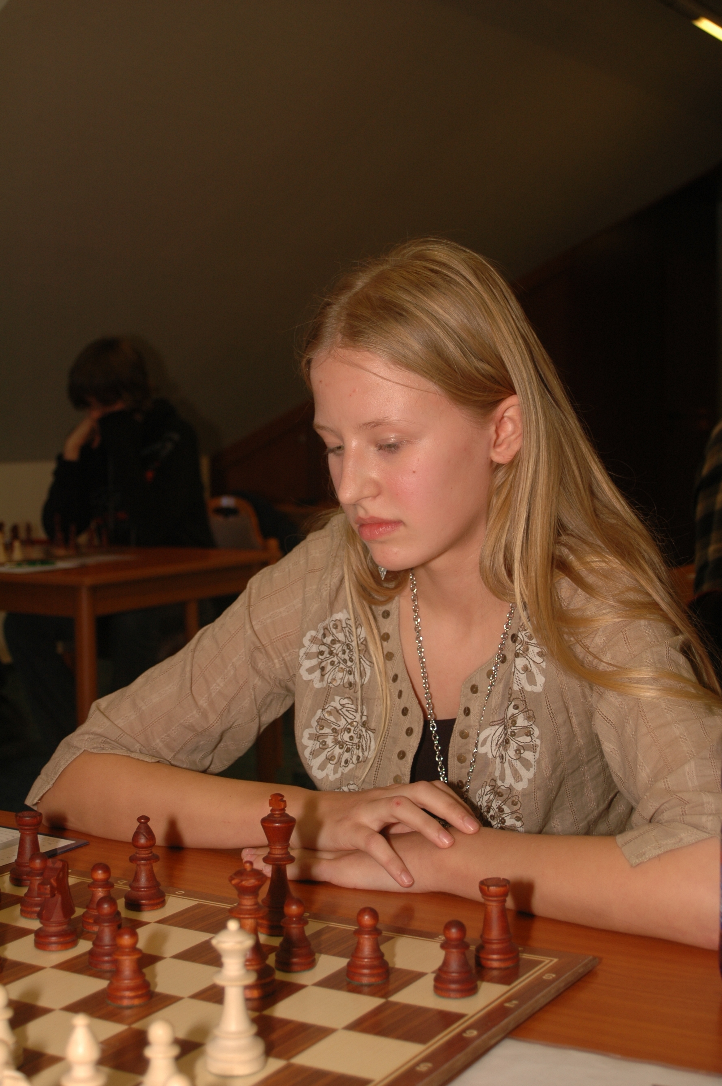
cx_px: 361
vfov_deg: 35.1
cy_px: 543
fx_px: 1718
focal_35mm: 57
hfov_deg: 23.7
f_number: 5
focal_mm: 38
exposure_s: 1/60
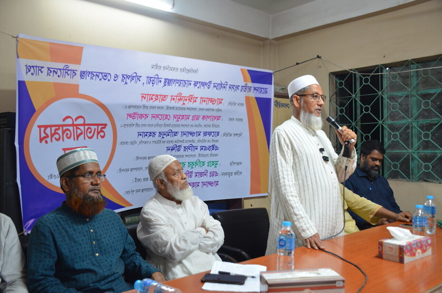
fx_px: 404
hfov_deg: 57.3
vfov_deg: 39.8
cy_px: 146
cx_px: 221
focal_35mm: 33
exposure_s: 1/30
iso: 800
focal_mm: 22
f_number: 3.5
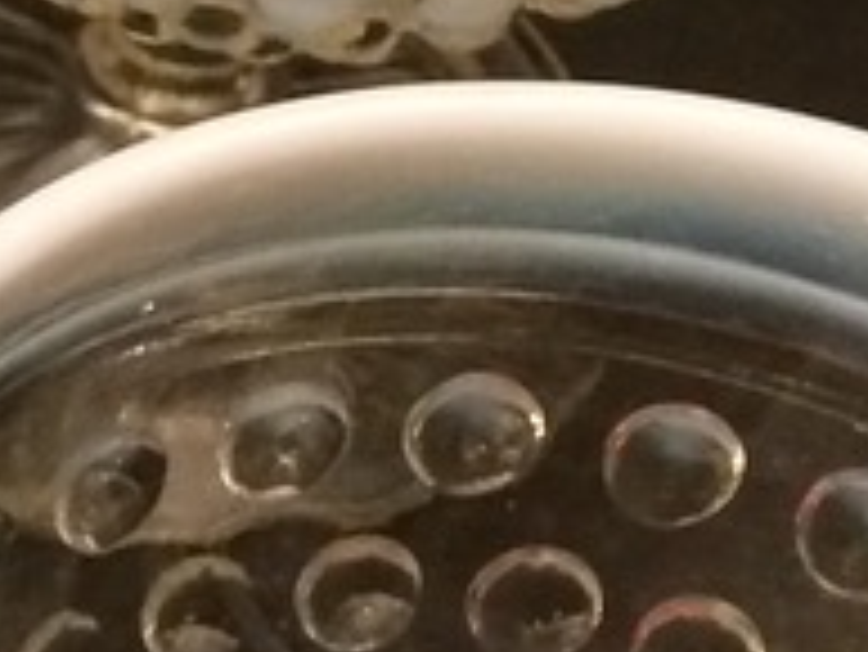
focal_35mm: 192
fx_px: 4817
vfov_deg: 7.6
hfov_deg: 9.4
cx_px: -1025
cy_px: 890
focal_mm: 4.15
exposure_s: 1/30
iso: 200
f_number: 2.2
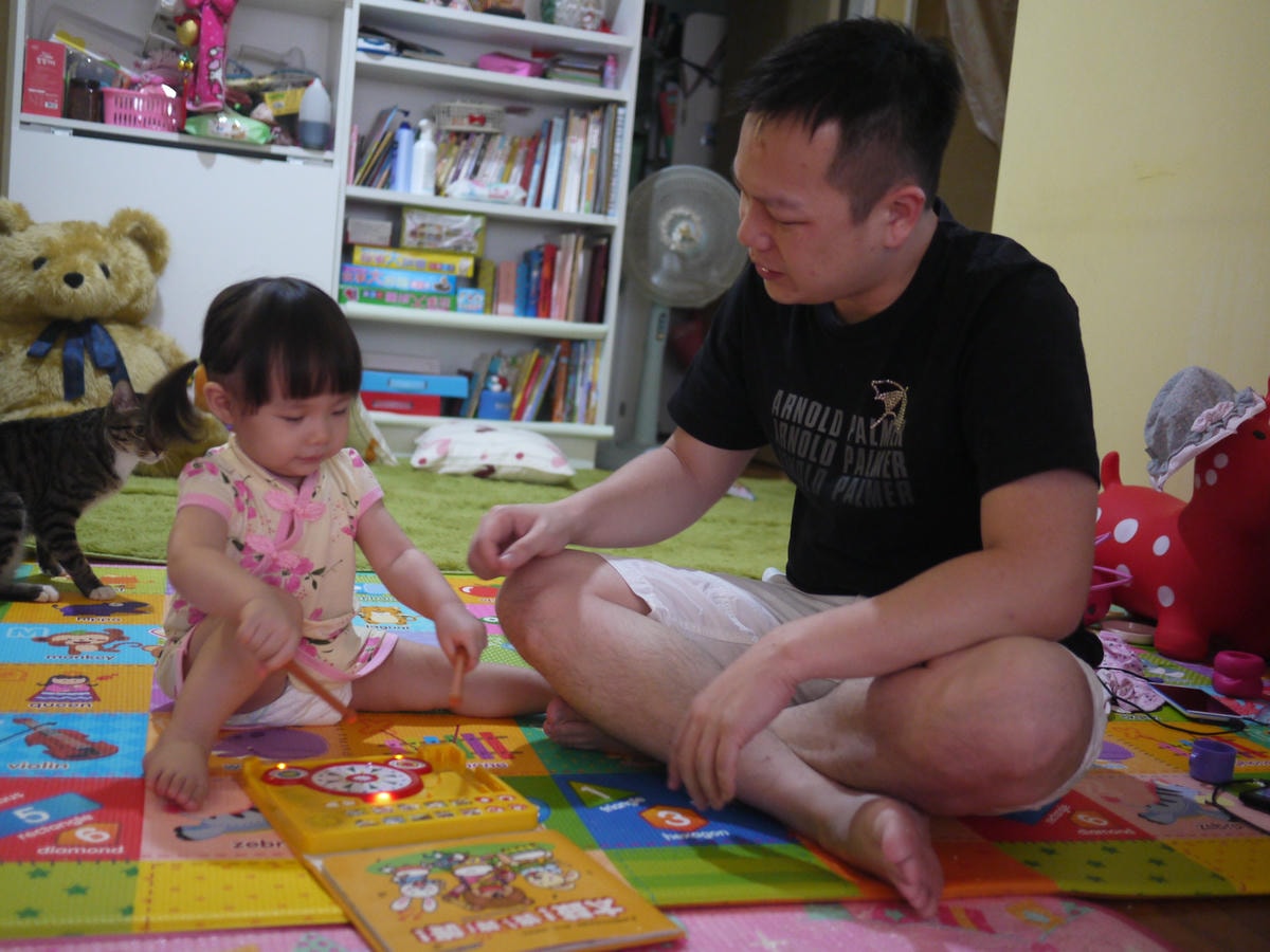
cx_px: 635
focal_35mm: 40
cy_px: 476
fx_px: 1468
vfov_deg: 36.0
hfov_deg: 46.8
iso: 800
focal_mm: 20
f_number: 1.7
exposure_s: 1/60
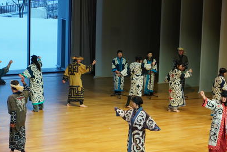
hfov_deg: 19.8
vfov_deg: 13.3
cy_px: 103
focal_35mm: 103
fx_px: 649
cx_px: 109
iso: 1250
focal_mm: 46
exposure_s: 1/160
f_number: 5.6
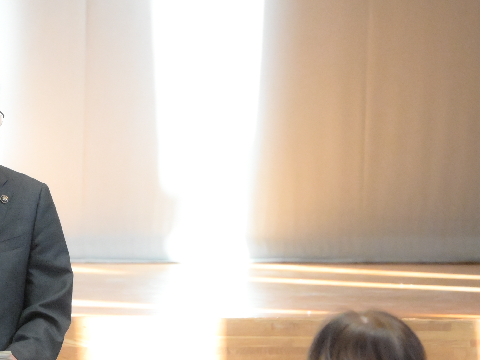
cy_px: 217
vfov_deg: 3.2
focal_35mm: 470
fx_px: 6518
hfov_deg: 4.2
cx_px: -3
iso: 18000
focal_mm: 200
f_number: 7.1
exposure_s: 1/400
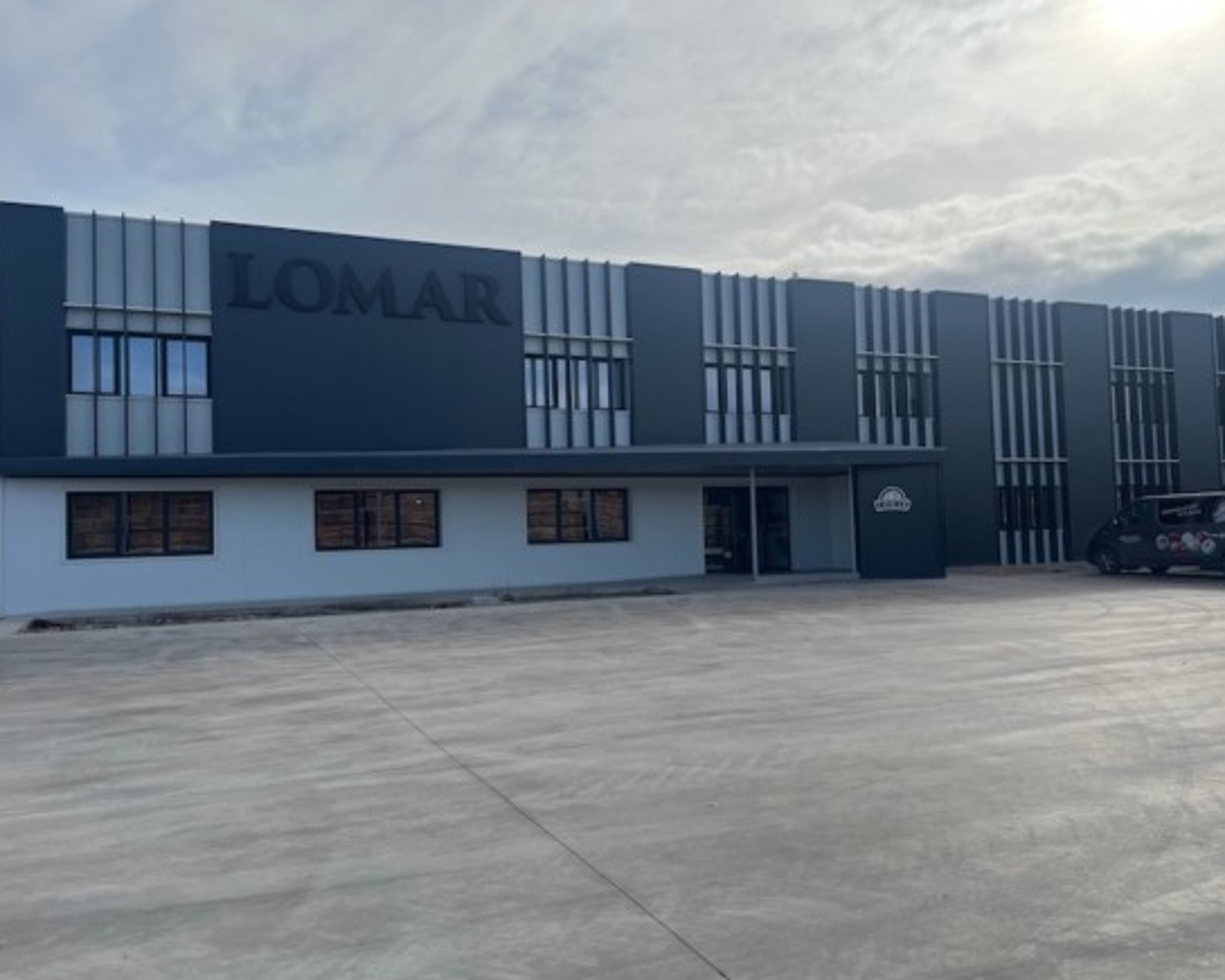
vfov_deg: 51.5
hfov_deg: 62.2
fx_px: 1015
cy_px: 500
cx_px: 651
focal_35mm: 28
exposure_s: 1/5848
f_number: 1.6
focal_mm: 5.1
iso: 50
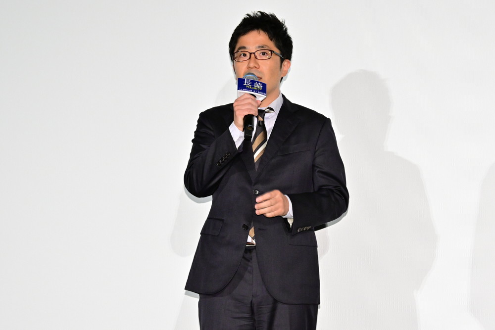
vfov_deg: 9.9
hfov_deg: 14.9
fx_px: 1898
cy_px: 165
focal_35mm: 138
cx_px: 248
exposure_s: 1/200
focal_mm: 92
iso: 3200
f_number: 6.3
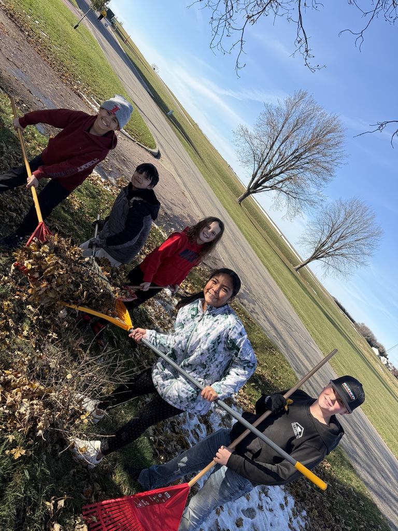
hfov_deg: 56.8
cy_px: 266
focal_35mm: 24
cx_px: 199
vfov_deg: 71.6
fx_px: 368
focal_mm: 6.76
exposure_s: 1/1901
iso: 80
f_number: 1.78
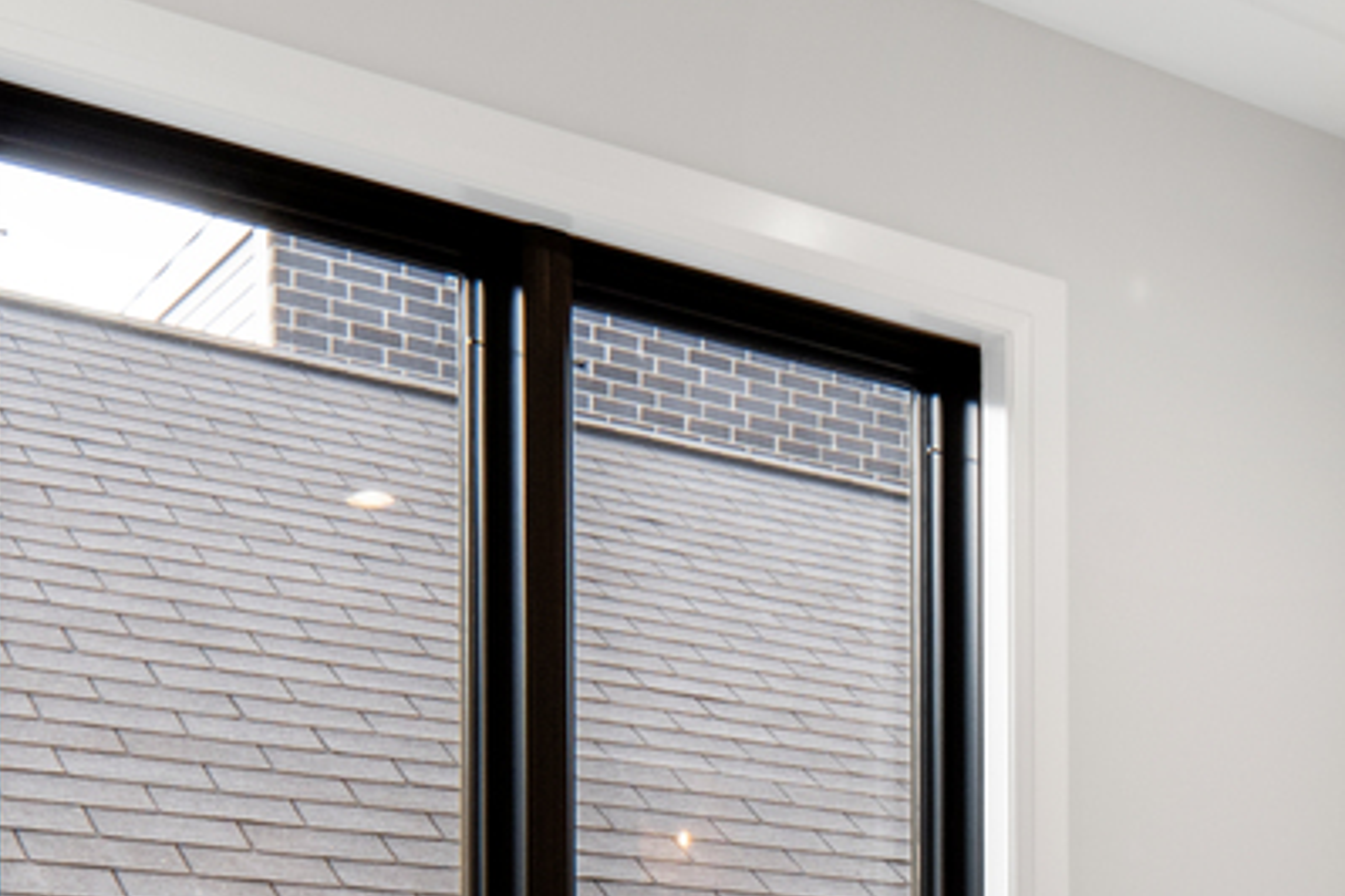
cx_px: 1109
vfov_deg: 21.1
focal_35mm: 61
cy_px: 990
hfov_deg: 31.9
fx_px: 2279
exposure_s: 1/1.67
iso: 500
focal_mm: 15
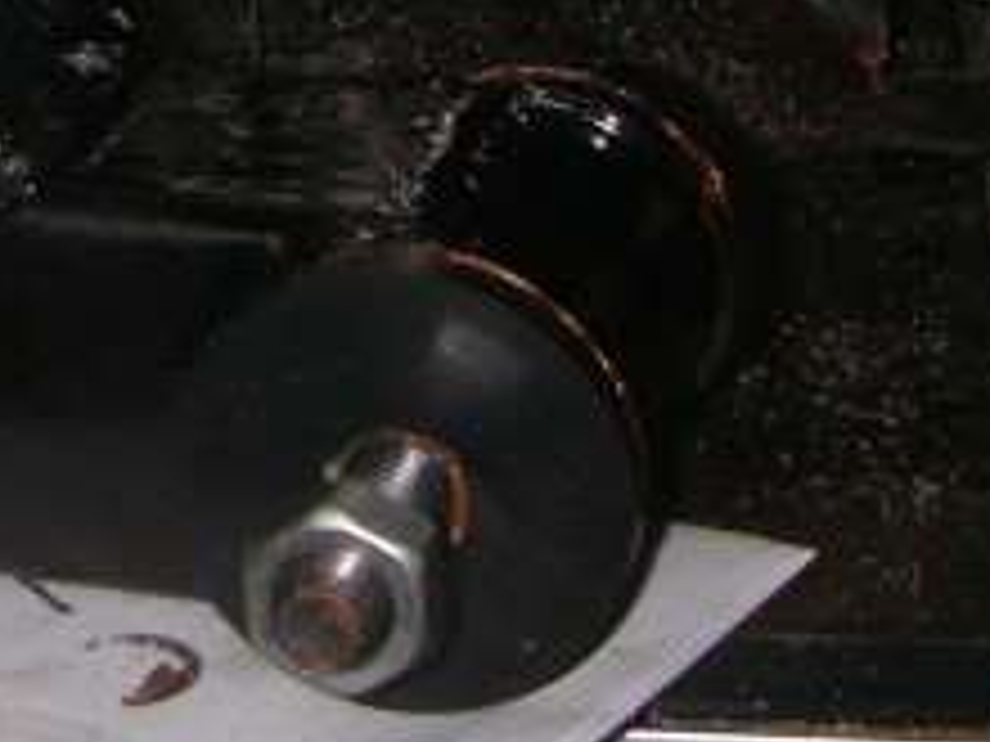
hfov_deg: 14.0
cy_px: -355
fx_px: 3947
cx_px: -94
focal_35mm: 138
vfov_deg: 10.4
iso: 200
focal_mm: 6.3
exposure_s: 1/40
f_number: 3.3
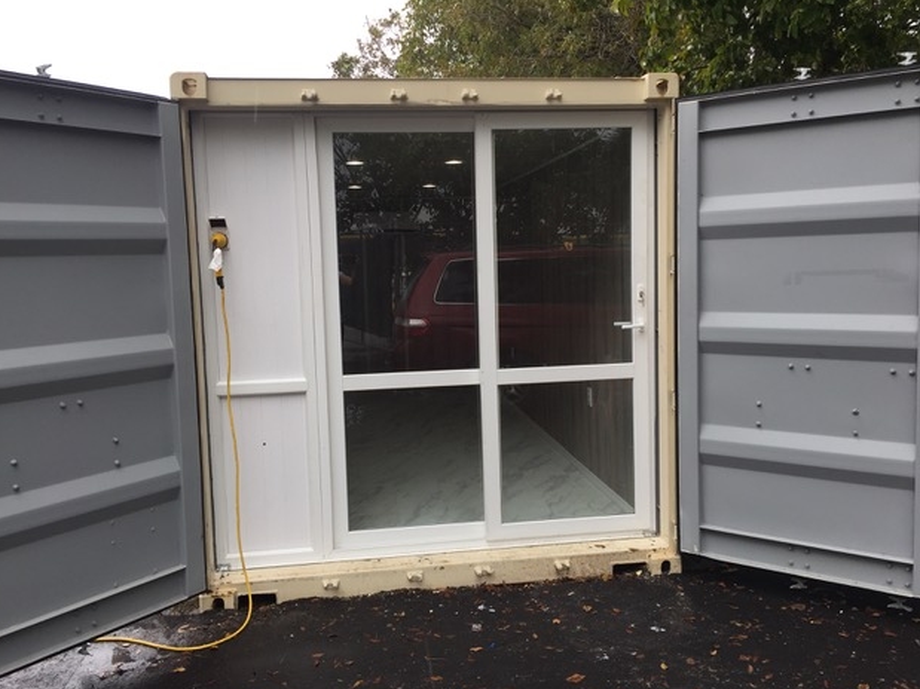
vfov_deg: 46.8
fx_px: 797
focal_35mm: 30
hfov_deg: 60.0
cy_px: 347
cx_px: 468
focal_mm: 4.15
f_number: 2.2
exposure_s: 1/250
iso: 32
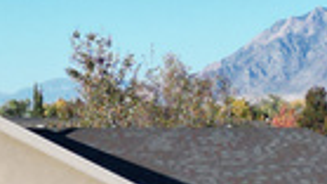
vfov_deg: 6.3
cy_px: 137
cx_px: -12
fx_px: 1664
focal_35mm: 192
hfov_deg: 11.1
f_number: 1.7
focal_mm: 6.72
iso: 120
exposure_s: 1/2500
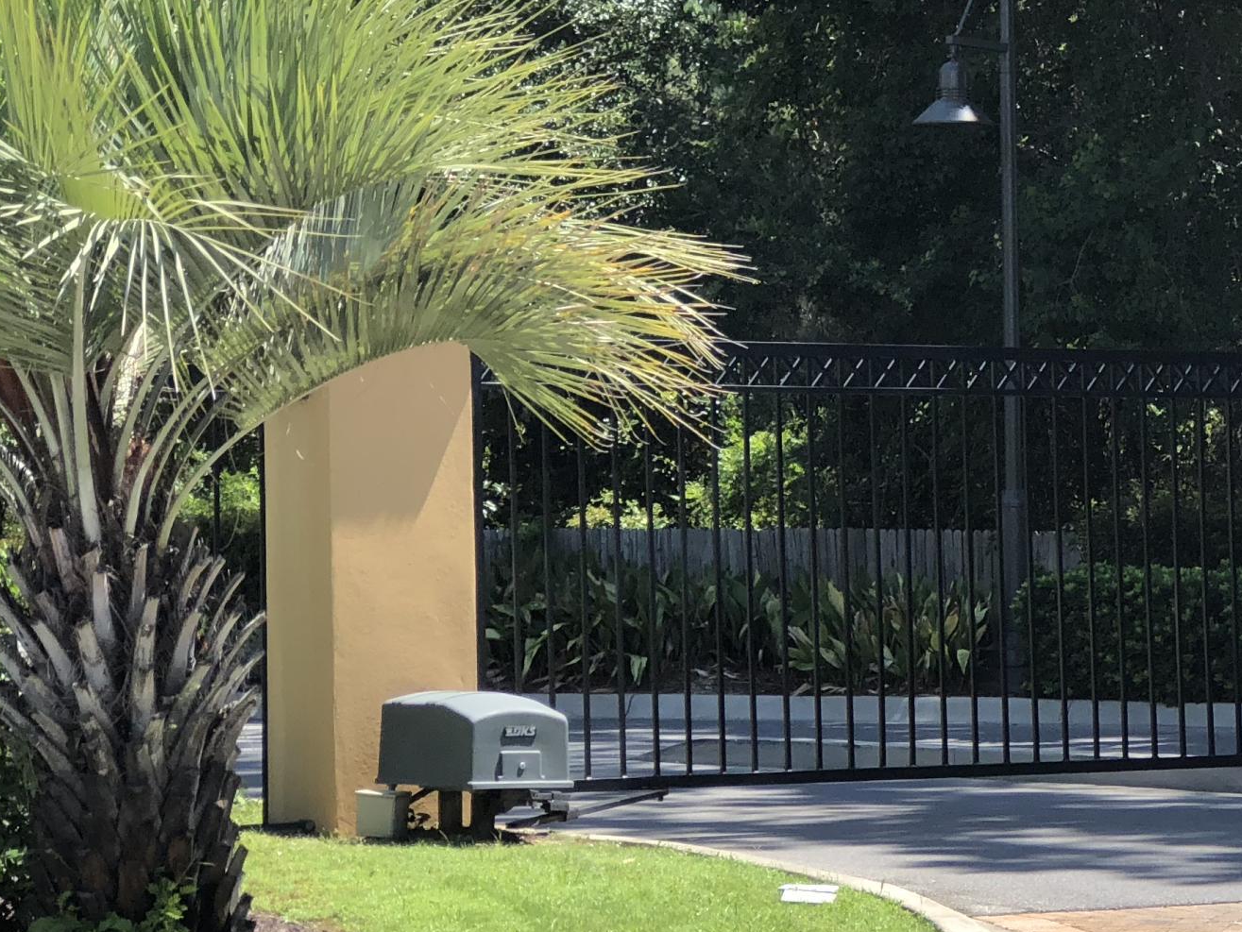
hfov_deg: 14.8
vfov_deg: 11.4
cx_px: 1408
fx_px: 4666
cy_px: 517
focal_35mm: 130
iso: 20
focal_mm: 6.6
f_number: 2.8
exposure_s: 1/369
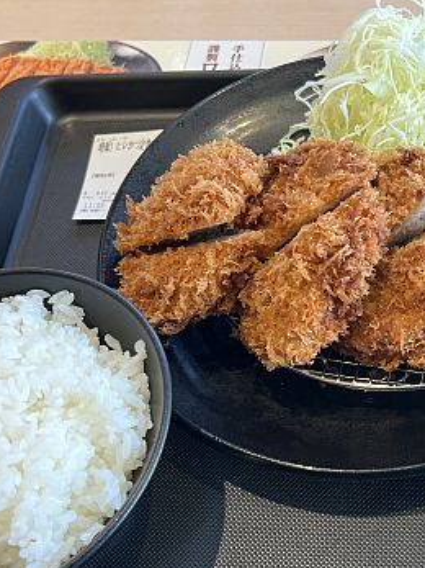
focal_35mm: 48
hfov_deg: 29.0
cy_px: 301
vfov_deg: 39.7
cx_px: 386
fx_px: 786
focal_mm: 5.7
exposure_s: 1/121
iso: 50
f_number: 1.5
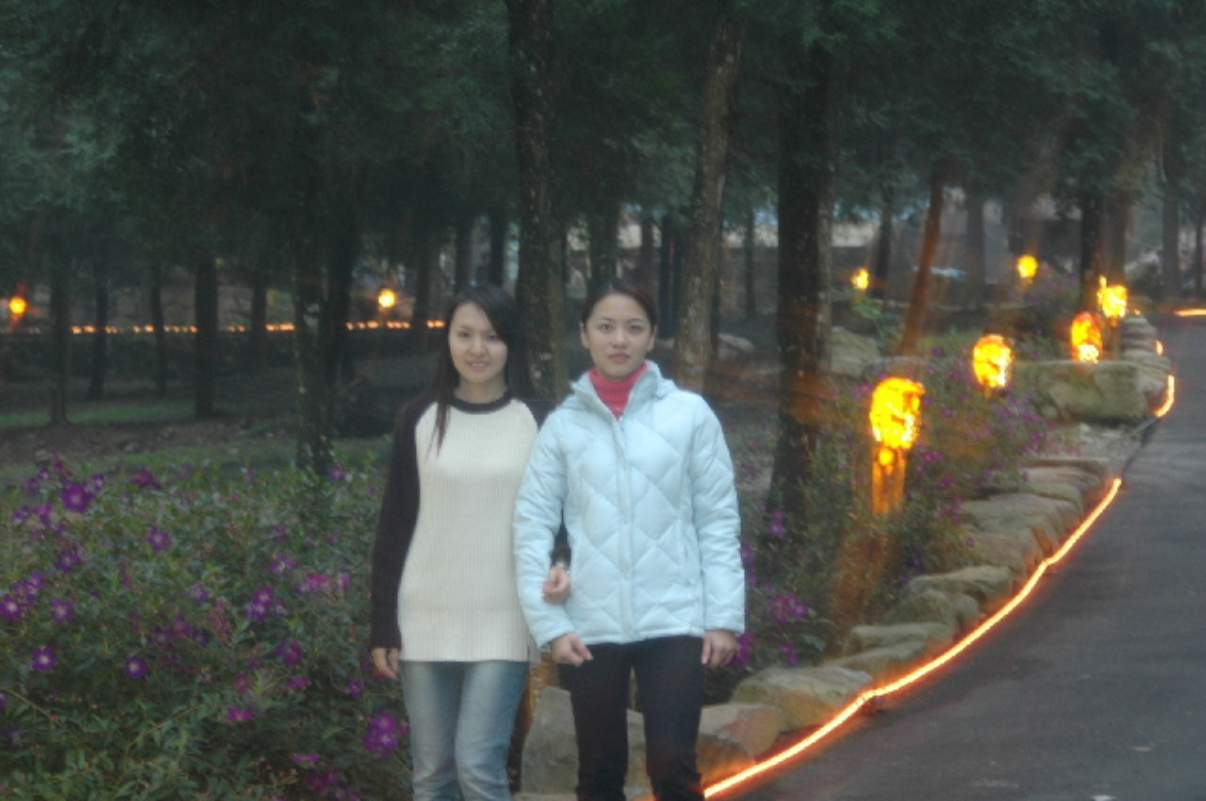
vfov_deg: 16.2
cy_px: 400
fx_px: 2810
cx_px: 603
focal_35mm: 84
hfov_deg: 24.2
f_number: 4.8
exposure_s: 1/3
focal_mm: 56
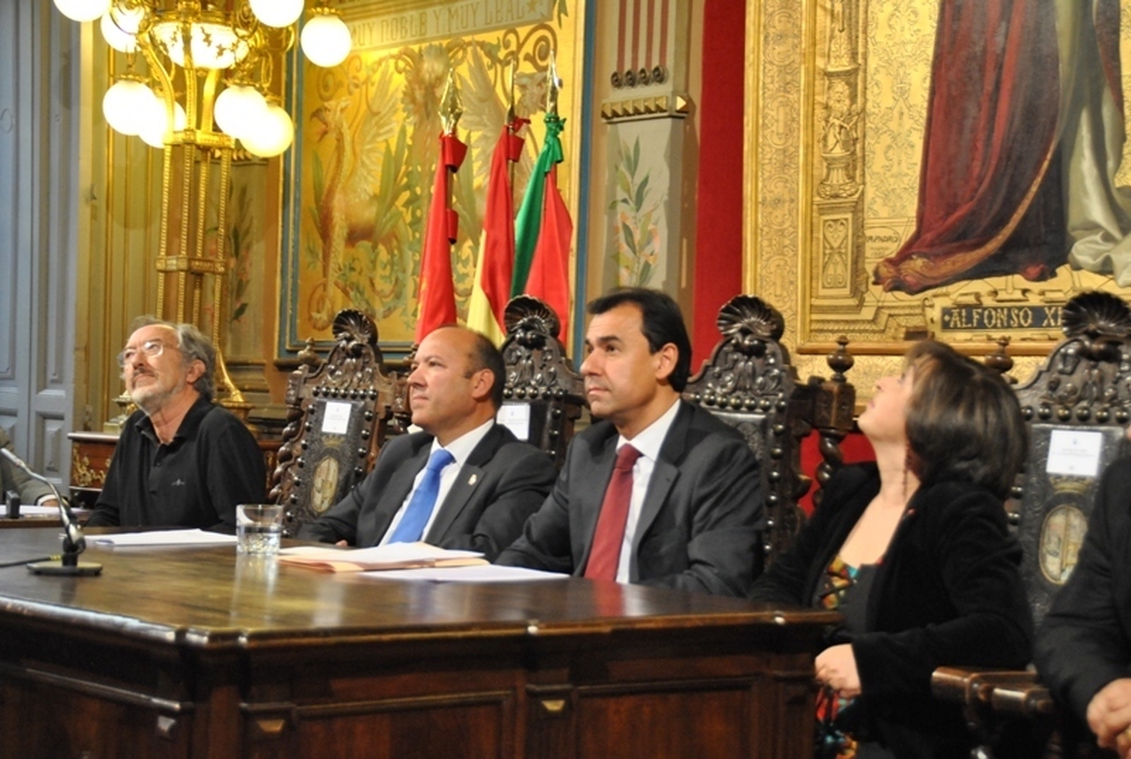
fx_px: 2267
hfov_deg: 28.0
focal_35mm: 72
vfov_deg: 19.0
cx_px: 566
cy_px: 380
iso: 800
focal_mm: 48
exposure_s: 1/125
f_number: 4.8
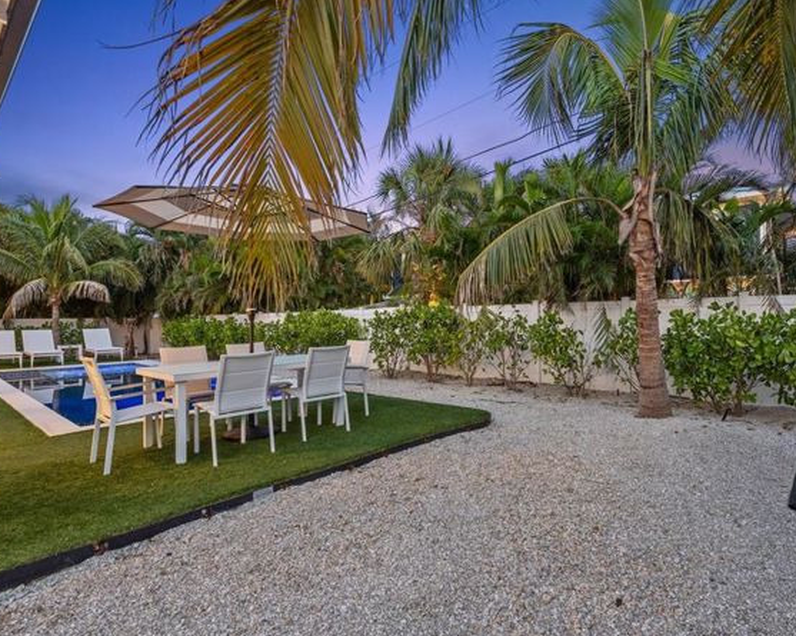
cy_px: 311
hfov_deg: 82.7
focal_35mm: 19
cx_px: 459
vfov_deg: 70.8
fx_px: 447
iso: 1600
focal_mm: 16
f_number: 8
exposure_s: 1/5
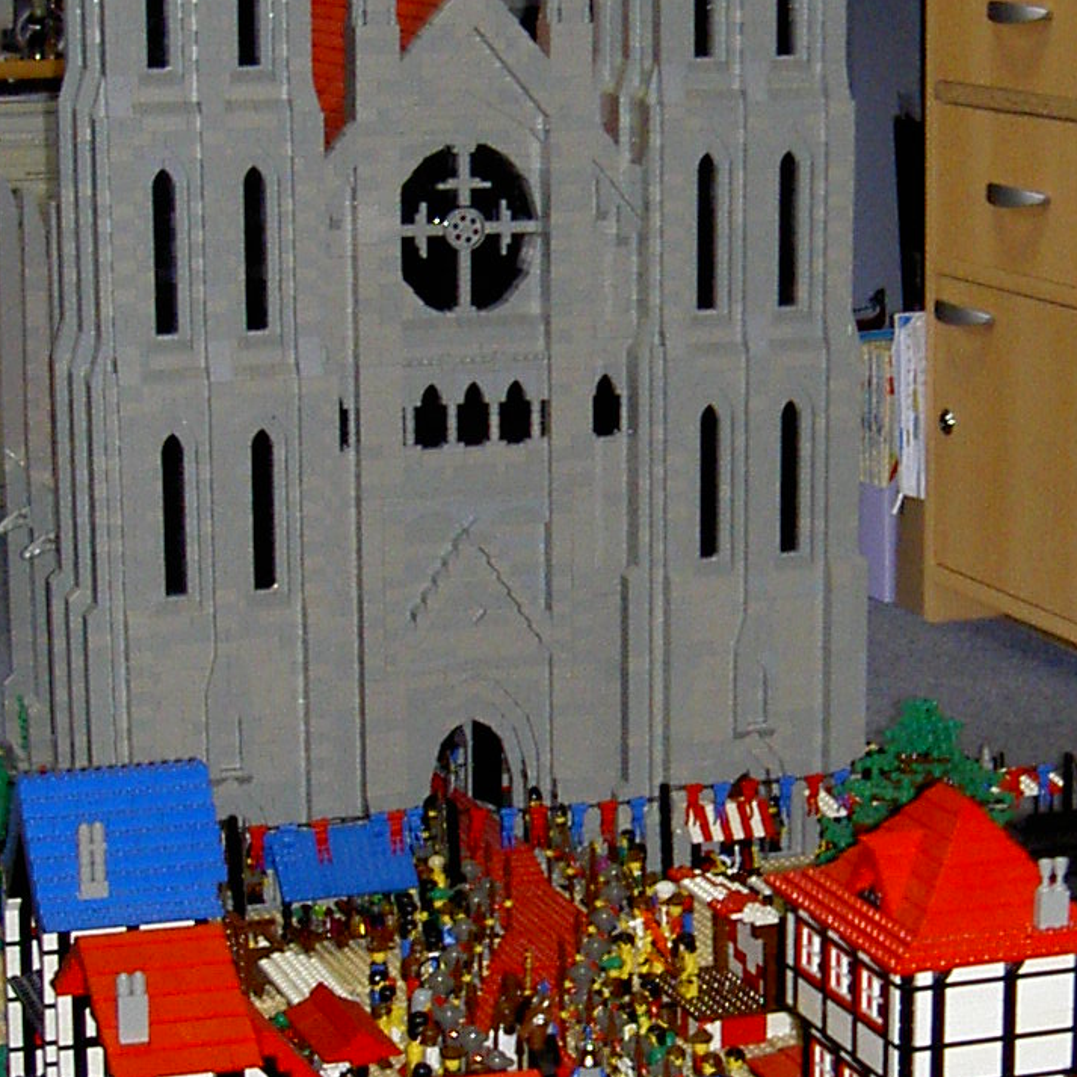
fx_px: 3485
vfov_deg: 17.5
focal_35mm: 99
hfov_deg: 17.5
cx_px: 792
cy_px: 663
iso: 100
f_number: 2.8
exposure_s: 1/59.5
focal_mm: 8
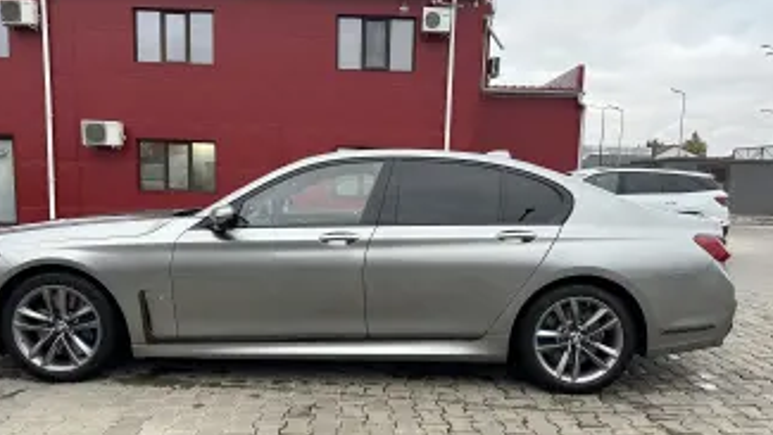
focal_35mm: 29
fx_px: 595
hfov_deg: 66.0
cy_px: 269
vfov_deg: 40.0
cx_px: 373
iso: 200
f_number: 1.78
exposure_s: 1/121
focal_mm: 6.86
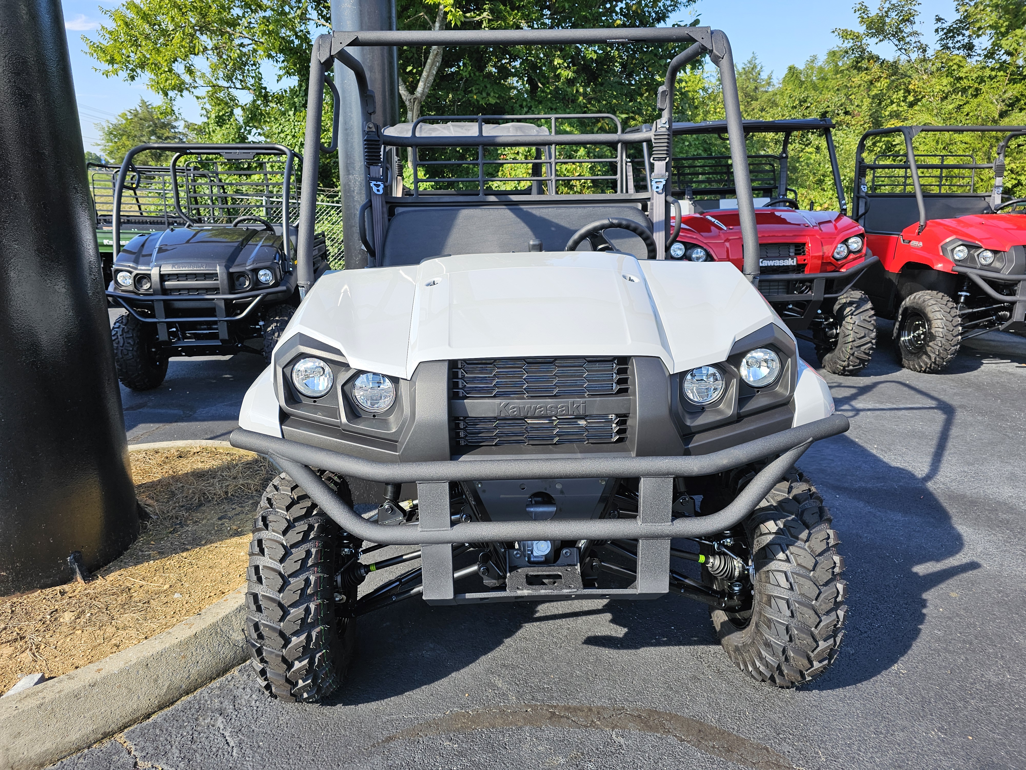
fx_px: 682
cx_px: 513
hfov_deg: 73.9
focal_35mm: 23
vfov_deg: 58.9
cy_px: 385
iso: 20
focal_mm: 6.3
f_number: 1.7
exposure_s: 1/410
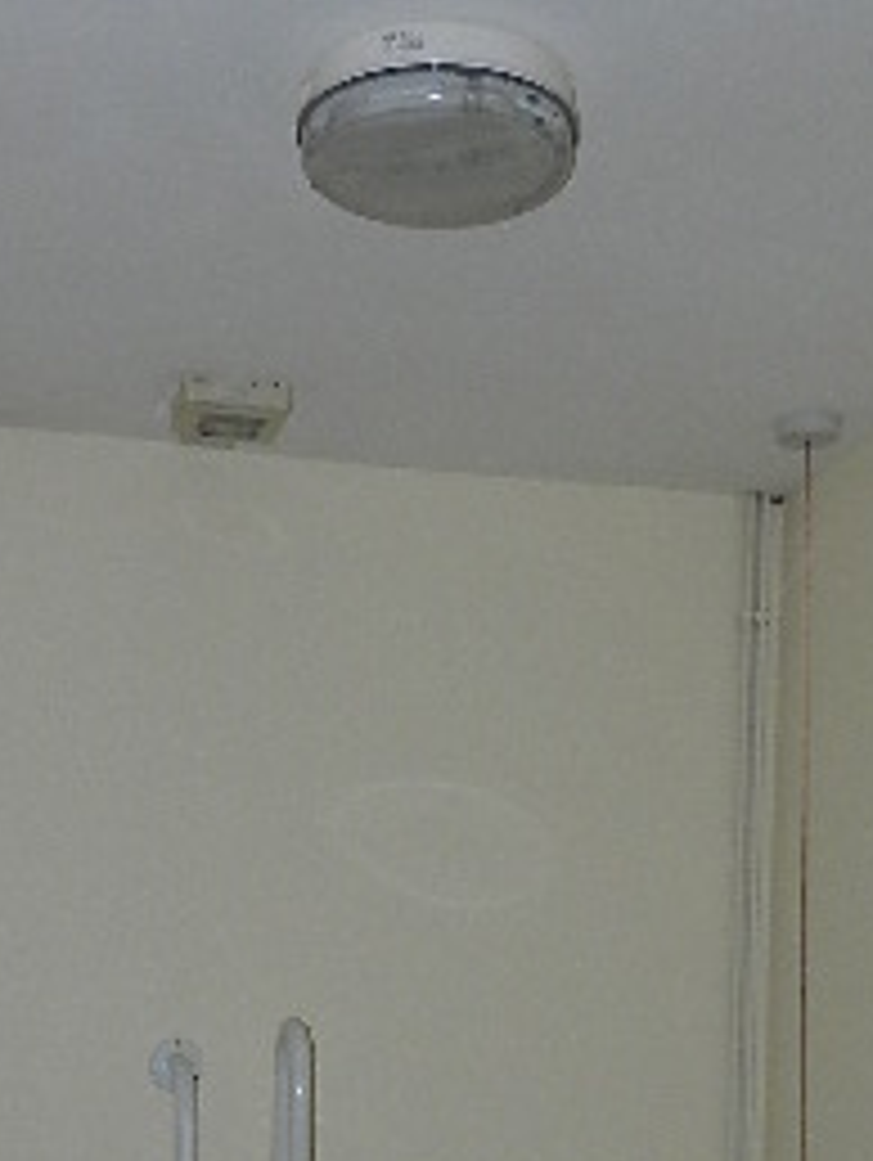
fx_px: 1914
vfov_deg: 30.8
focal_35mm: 57
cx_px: 324
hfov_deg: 25.6
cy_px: 1220
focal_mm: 4
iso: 200
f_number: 3.4
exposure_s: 1/30
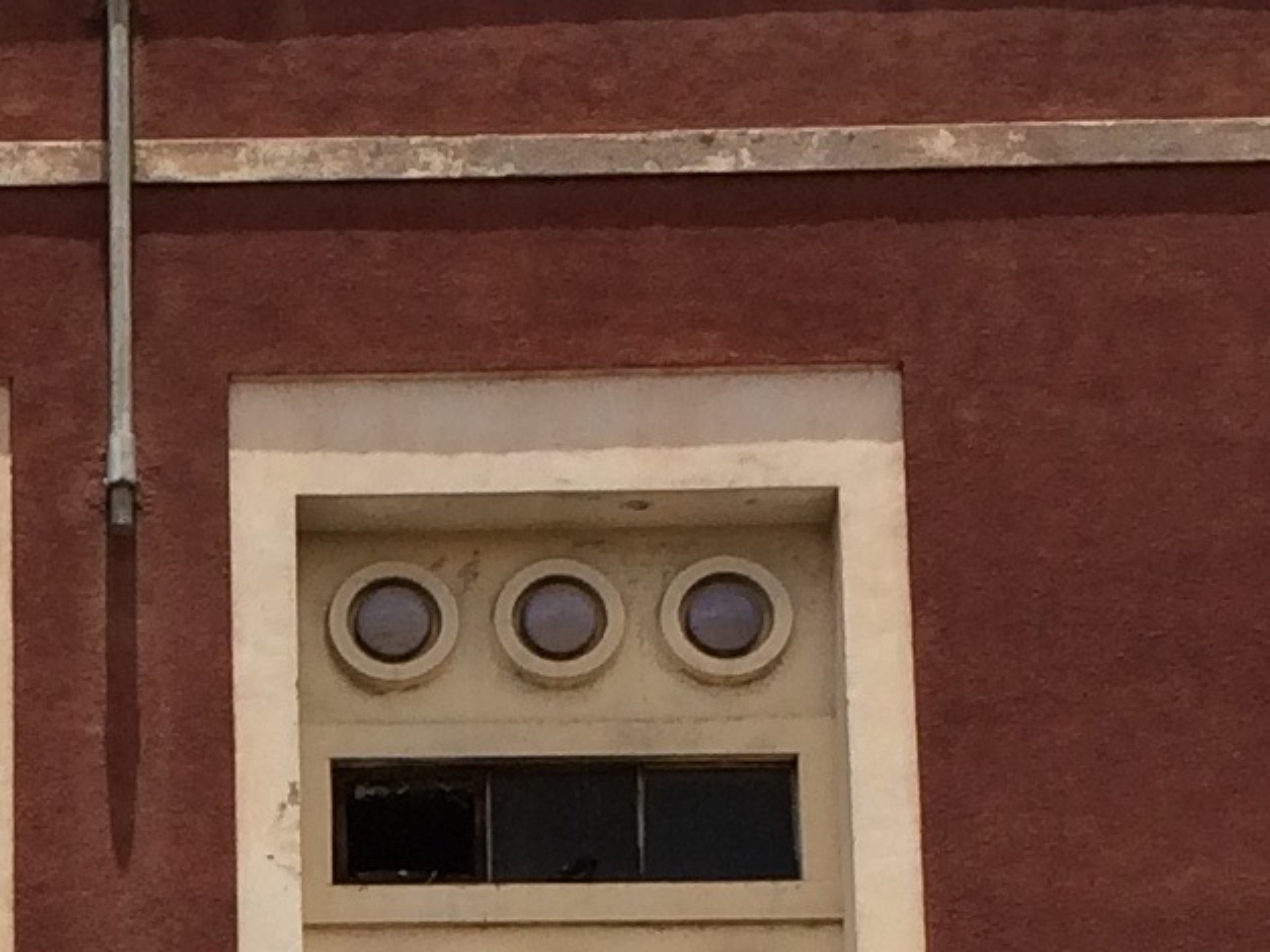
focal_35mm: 151
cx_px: -367
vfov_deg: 9.2
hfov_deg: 12.7
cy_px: 1892
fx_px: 5539
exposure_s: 1/2053
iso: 32
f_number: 2.2
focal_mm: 4.15
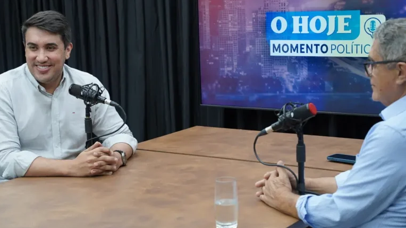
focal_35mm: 67
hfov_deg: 31.4
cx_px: 213
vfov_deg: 18.0
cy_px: 134
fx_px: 723
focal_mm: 47.8
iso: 500
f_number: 4
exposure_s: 1/160
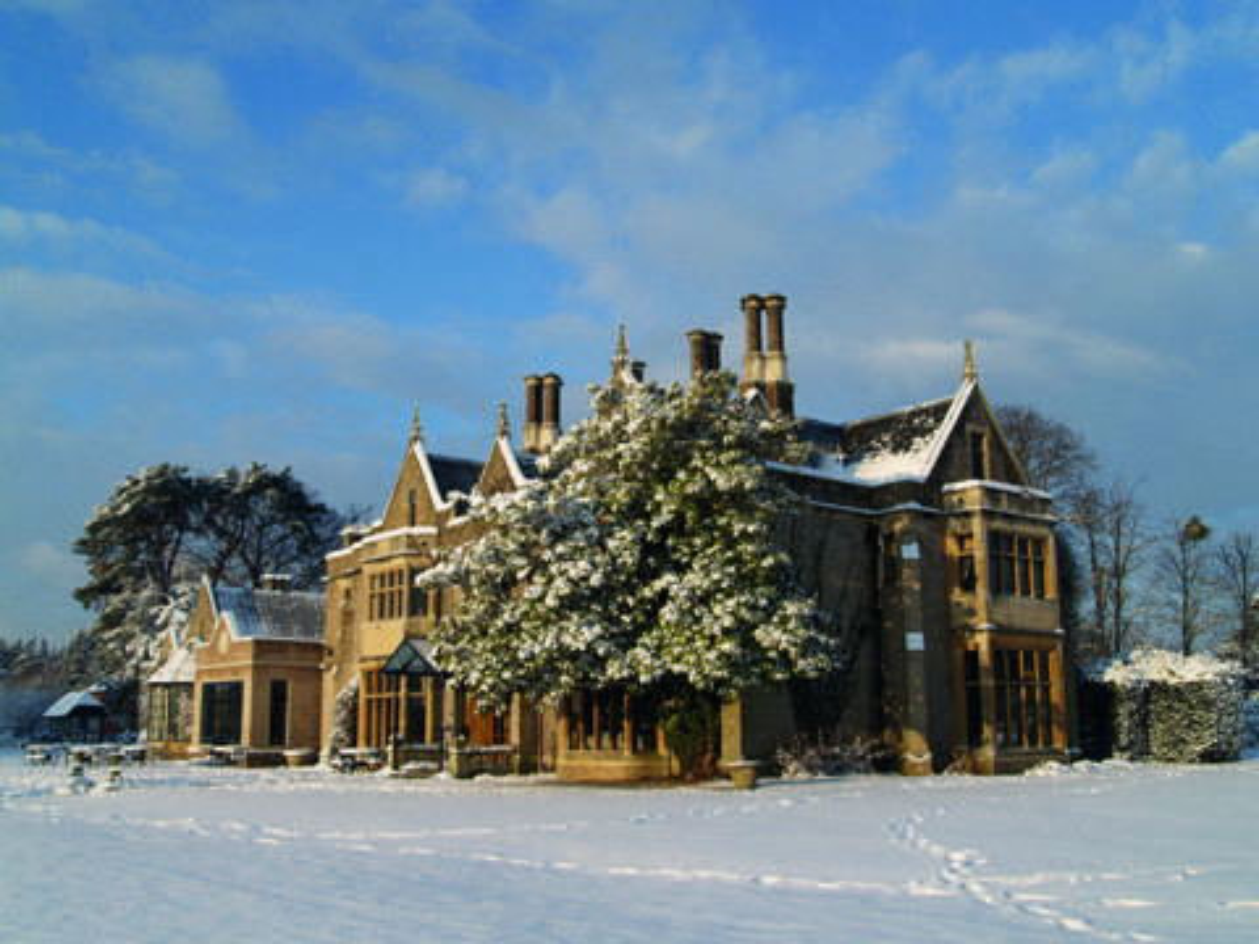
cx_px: 630
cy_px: 472
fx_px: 1309
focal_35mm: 36
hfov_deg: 51.4
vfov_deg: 39.7
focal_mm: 18
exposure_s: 1/200
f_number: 8
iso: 100
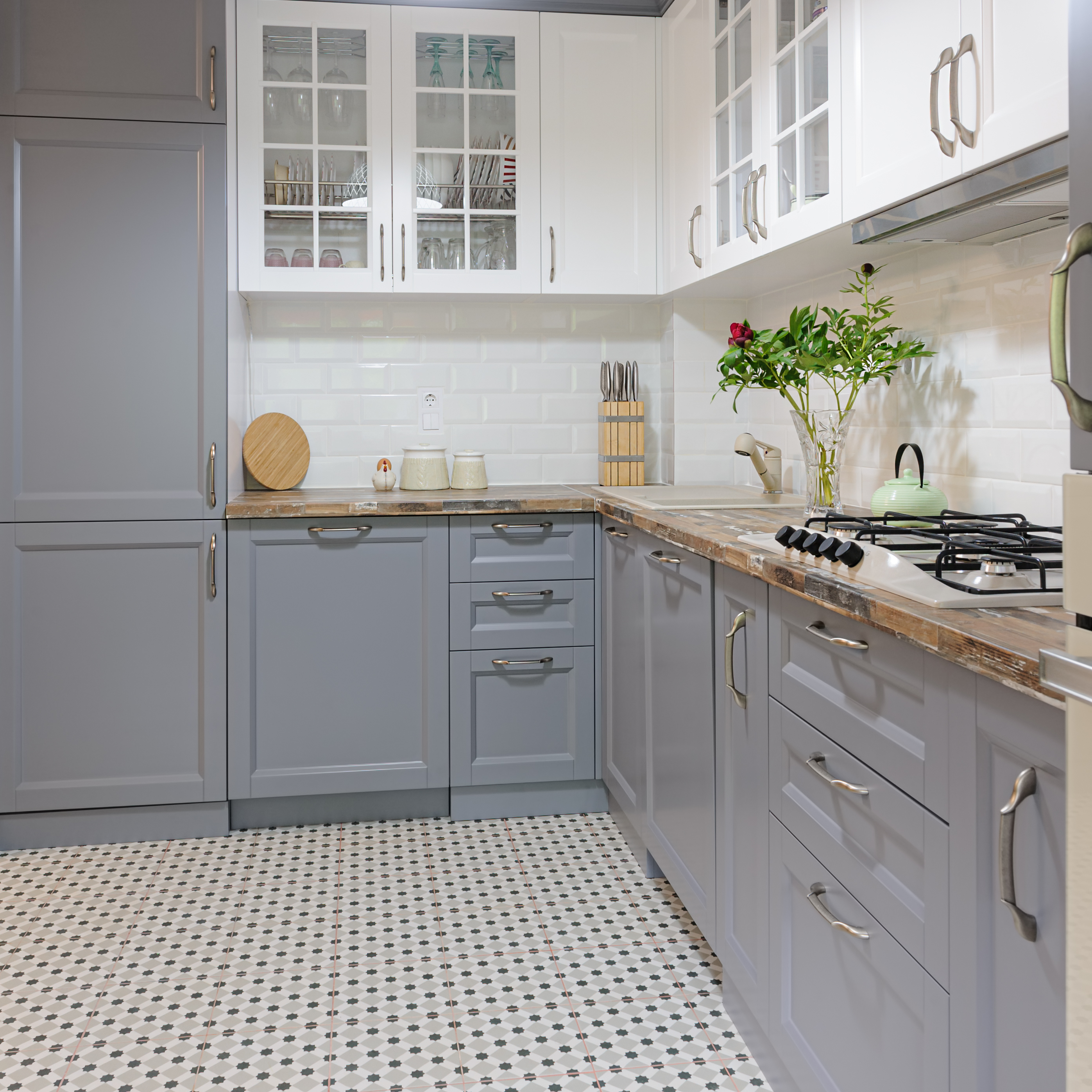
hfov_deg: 52.5
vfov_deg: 52.2
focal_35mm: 31
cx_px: 542
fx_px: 1106
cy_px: 444
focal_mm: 24
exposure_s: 1/4
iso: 400
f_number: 10
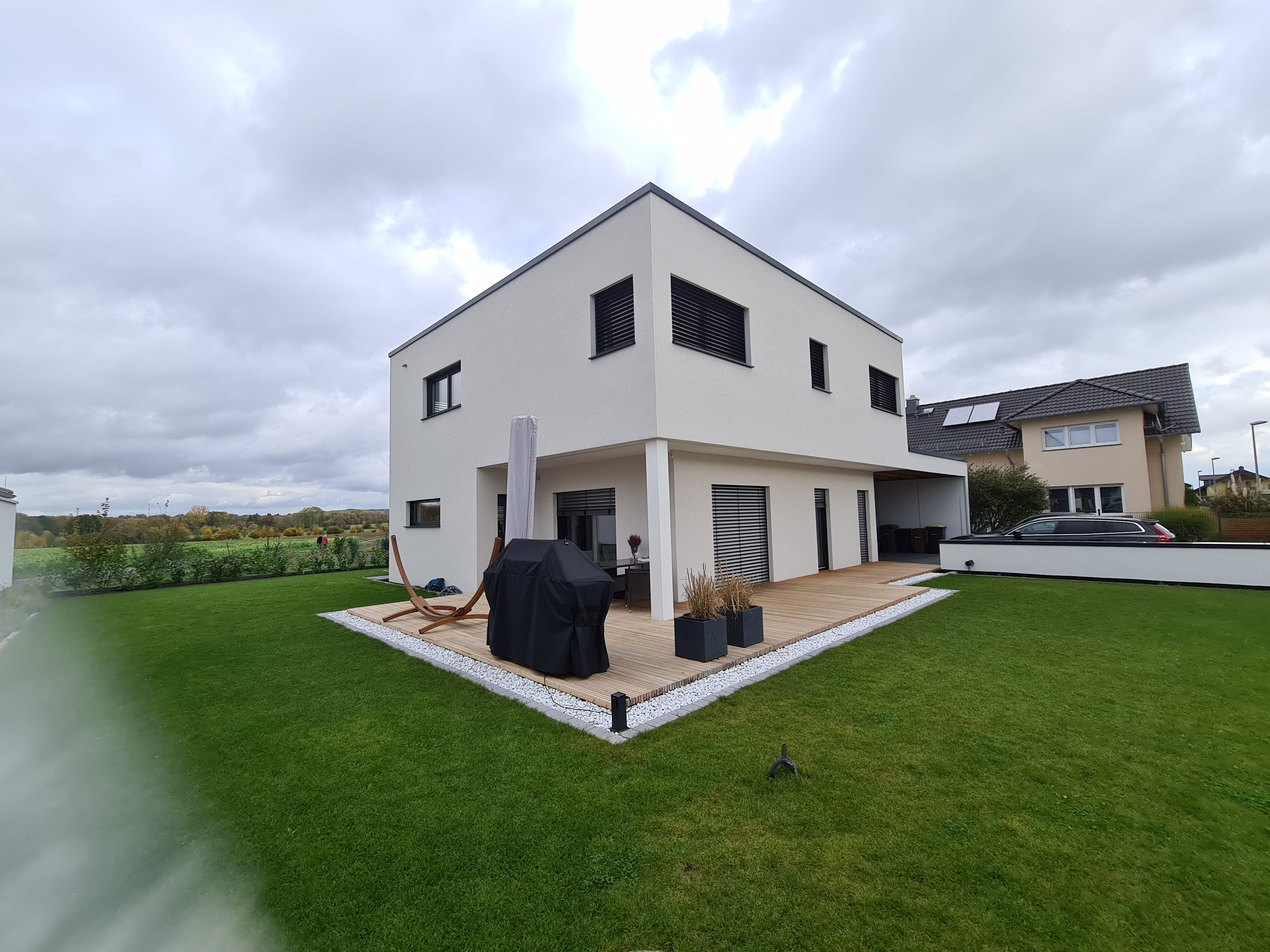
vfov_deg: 89.9
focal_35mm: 13
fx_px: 477
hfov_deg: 106.2
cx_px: 635
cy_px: 476
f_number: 2.2
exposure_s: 1/706
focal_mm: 2.22
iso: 64
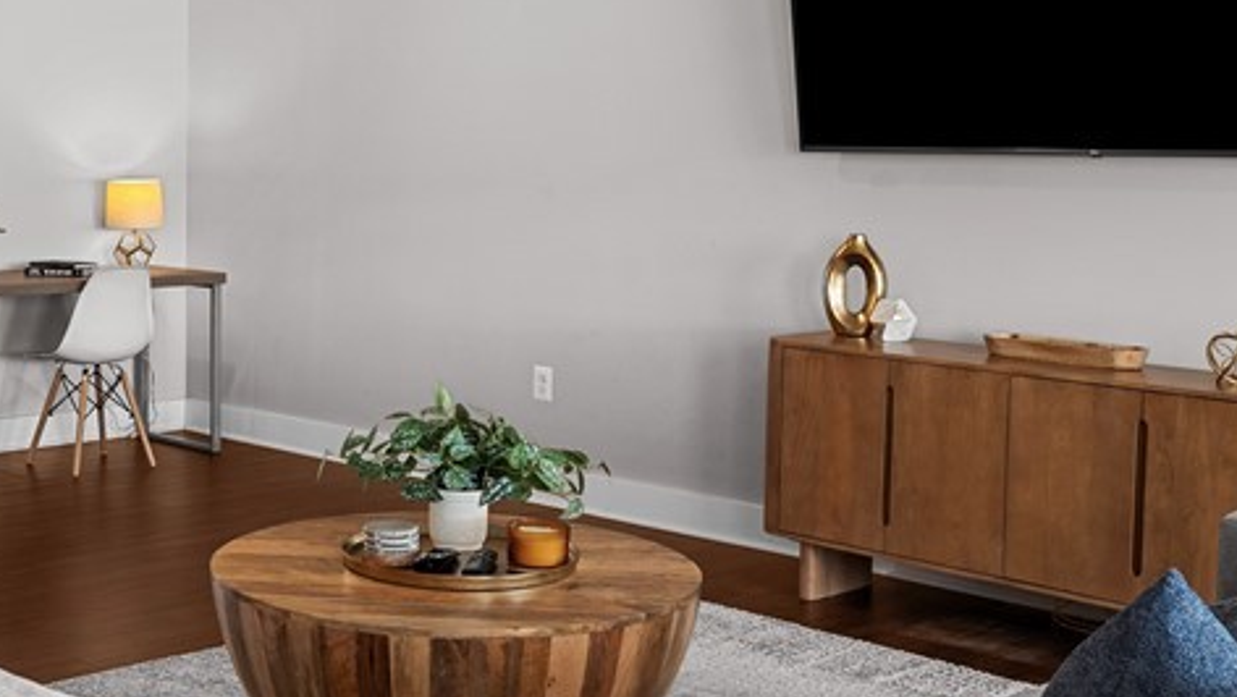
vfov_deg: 22.6
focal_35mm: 53
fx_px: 1739
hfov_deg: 38.4
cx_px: 356
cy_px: 220
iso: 1250
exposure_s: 1/4
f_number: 9
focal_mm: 22
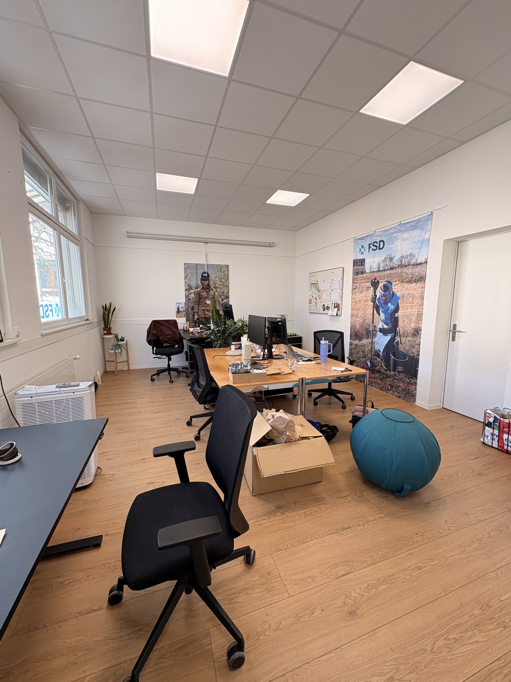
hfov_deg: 85.7
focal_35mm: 14
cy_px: 341
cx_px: 256
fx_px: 276
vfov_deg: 102.1
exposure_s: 1/99
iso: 80
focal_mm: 2.22
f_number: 2.2
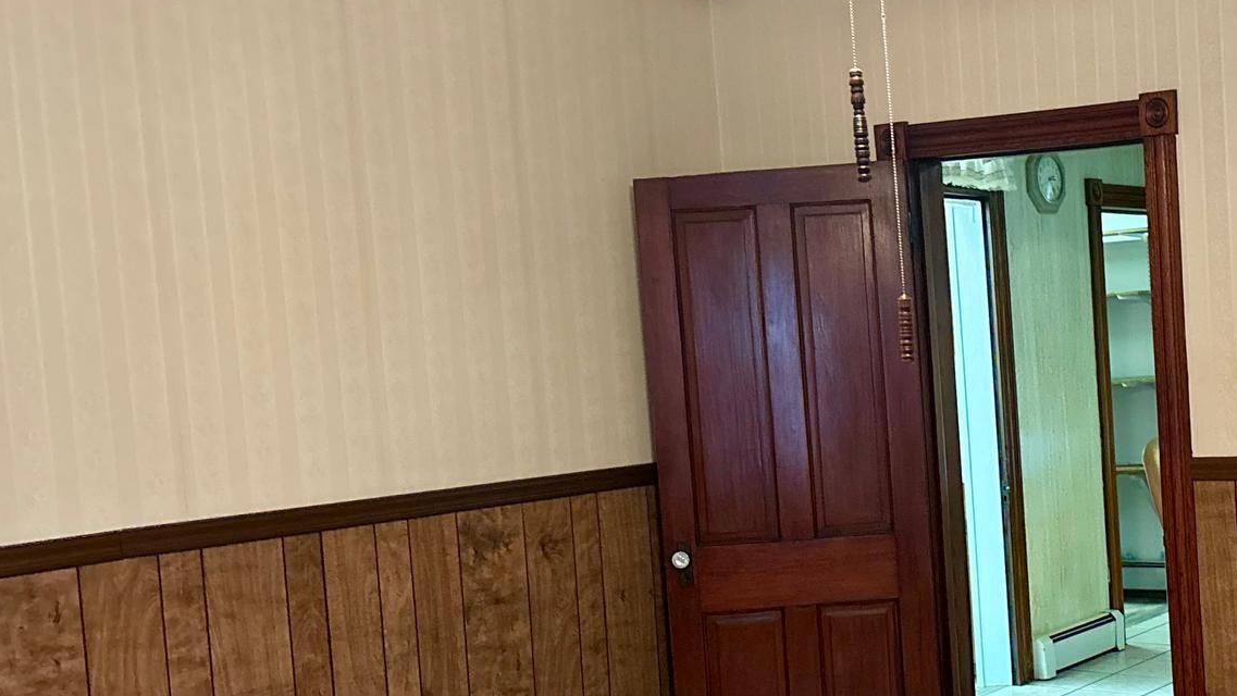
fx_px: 1673
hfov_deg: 38.2
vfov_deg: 23.5
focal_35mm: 51
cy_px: 409
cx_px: 1077
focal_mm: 5.96
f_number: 1.6
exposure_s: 1/60
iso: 500
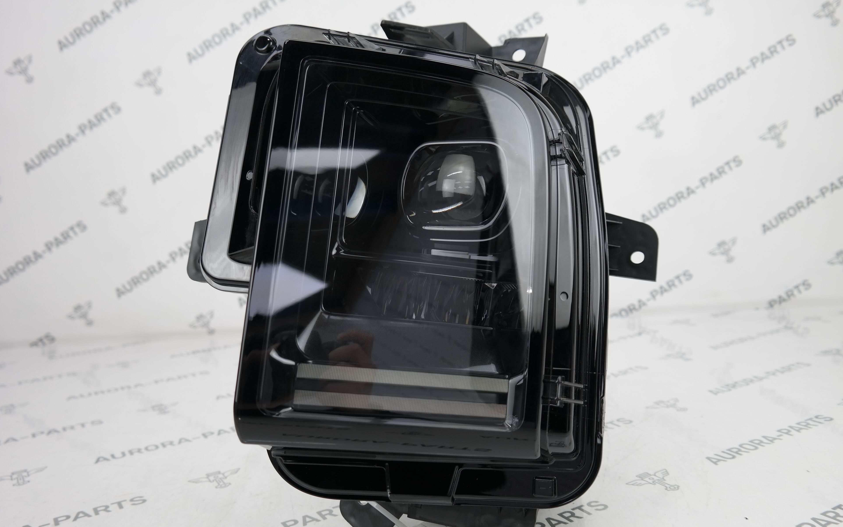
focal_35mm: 31
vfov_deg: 40.6
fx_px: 712
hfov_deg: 61.2
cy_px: 273
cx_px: 416
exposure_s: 1/80
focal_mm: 20
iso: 200
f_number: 3.5
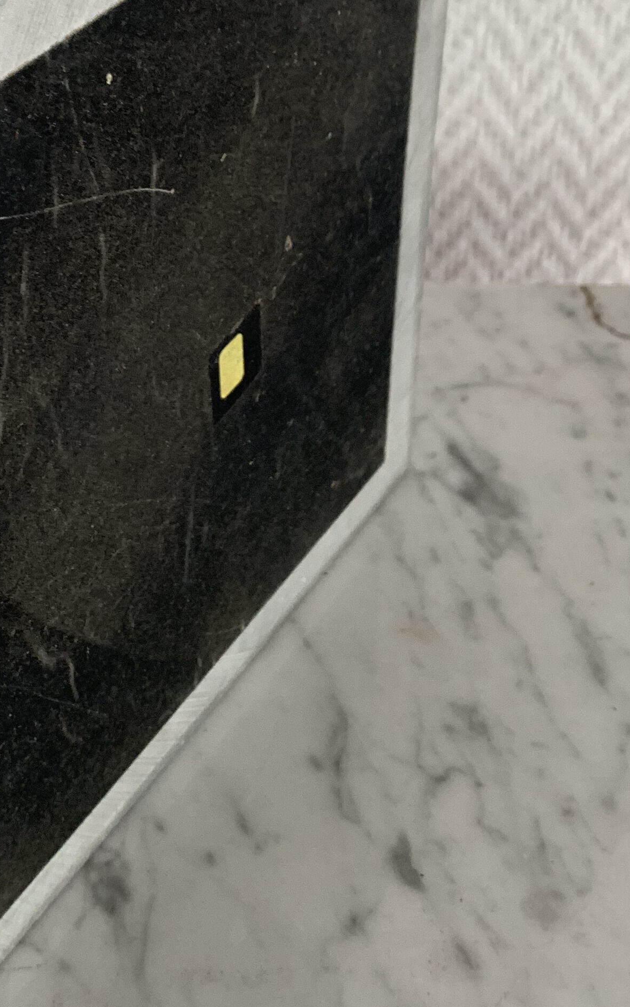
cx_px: 110
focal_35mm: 59
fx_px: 1621
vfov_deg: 33.7
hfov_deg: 21.7
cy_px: 219
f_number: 1.8
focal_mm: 4.25
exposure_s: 1/60
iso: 125
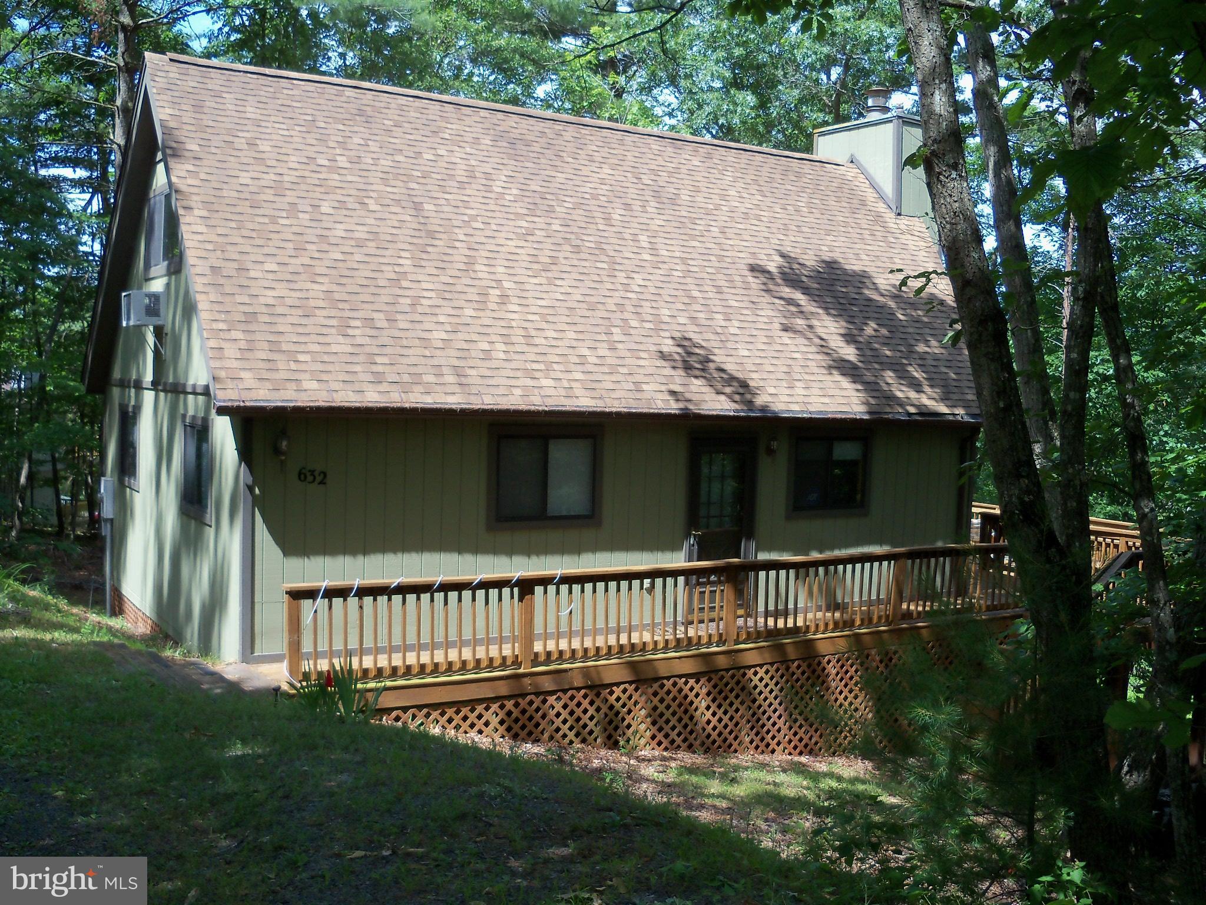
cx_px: 603
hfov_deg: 52.6
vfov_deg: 40.7
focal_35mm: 35
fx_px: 1219
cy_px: 452
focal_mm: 6.2
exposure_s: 1/250
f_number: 3.5
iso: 80
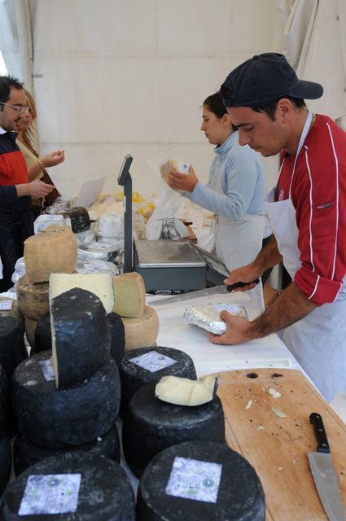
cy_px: 260
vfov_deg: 53.2
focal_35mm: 36
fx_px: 520
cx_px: 173
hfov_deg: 36.8
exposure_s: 1/125
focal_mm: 24
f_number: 5.6
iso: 200
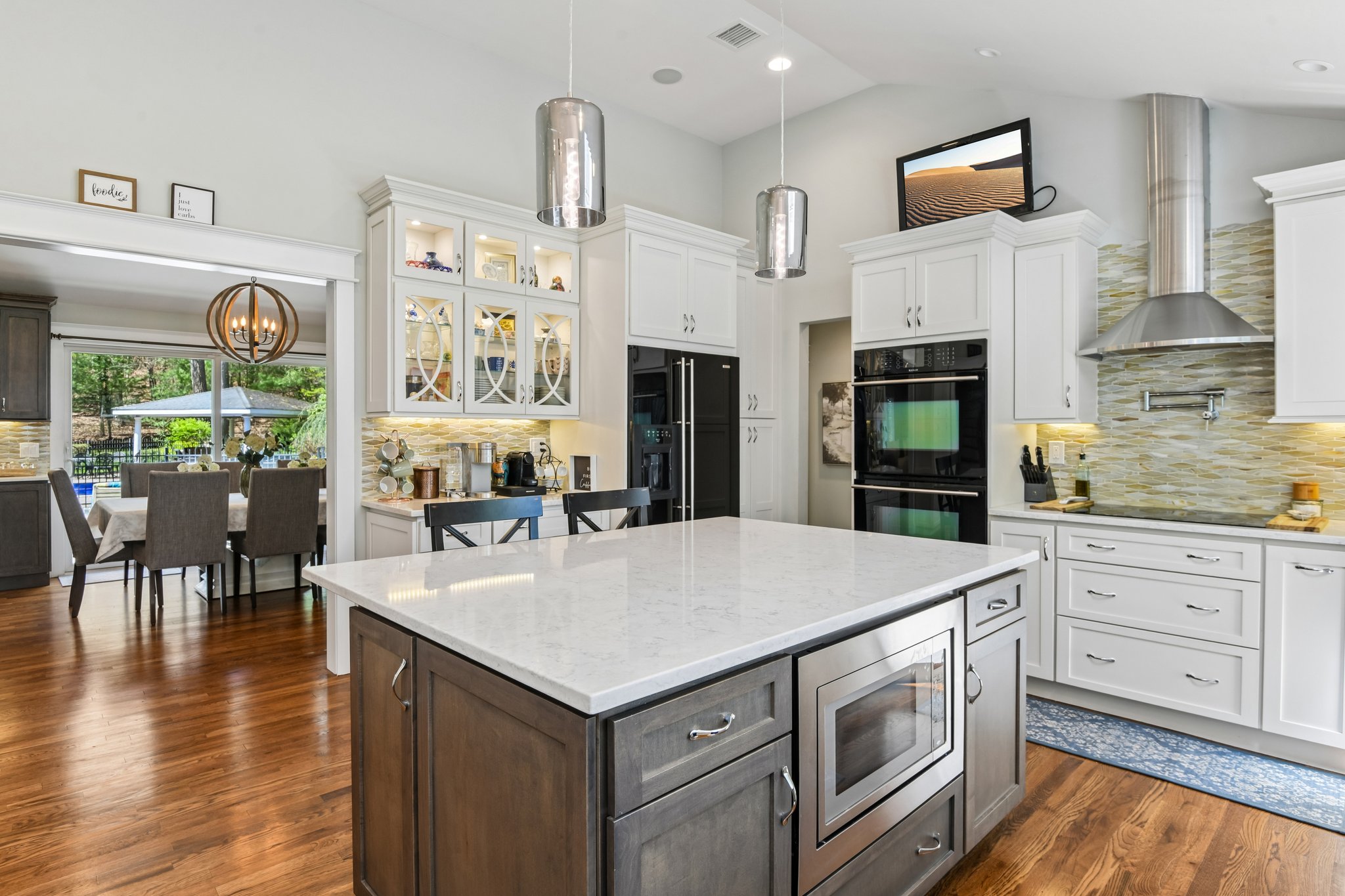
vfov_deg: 64.5
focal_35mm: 19
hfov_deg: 86.9
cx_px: 672
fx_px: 710
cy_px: 448
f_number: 8
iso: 160
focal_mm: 19
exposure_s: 1/13
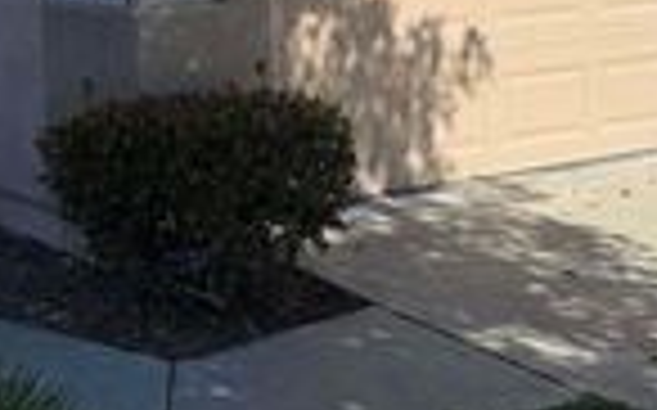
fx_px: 1557
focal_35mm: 87
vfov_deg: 14.5
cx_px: 76
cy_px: -88
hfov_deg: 23.3
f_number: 1.78
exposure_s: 1/5714
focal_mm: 6.76
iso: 80
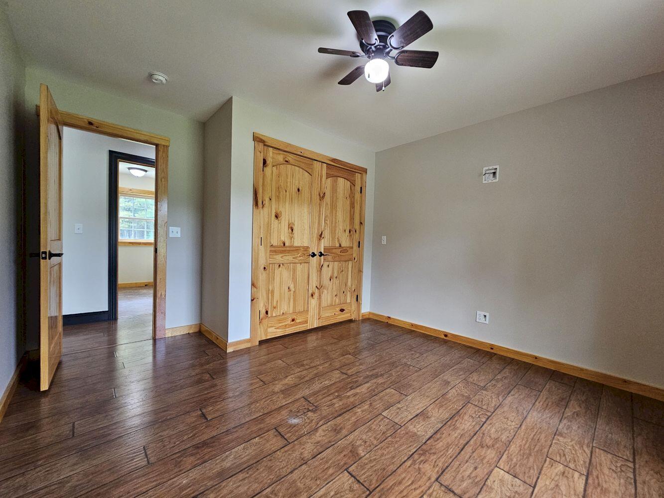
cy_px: 249
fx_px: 249
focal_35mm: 13
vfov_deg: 89.9
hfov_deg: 106.2
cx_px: 332
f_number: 2.2
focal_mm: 2.2
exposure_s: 1/60
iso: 250
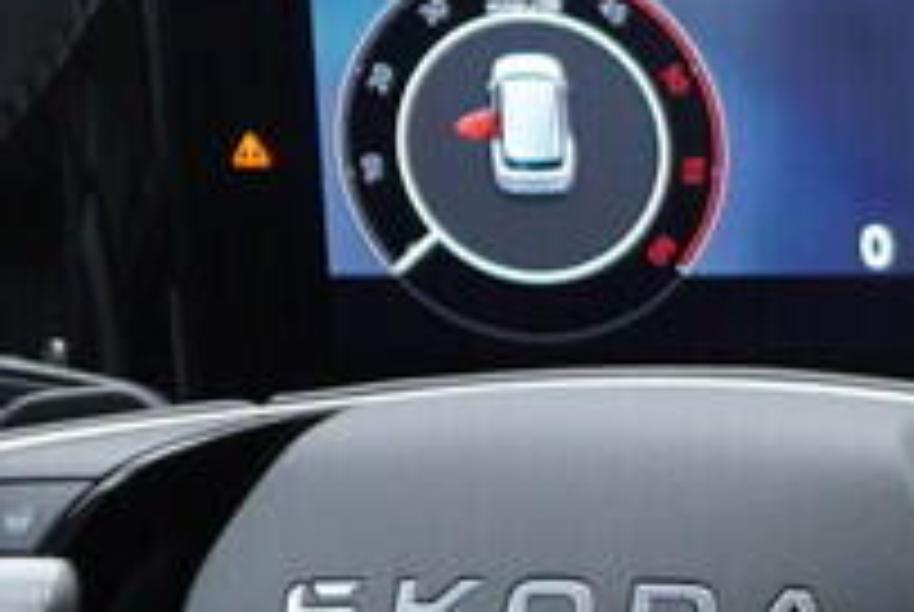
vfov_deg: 5.4
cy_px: 374
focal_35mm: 255
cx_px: 2404
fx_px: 6483
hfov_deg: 7.4
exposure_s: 1/40
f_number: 2.8
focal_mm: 24
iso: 160
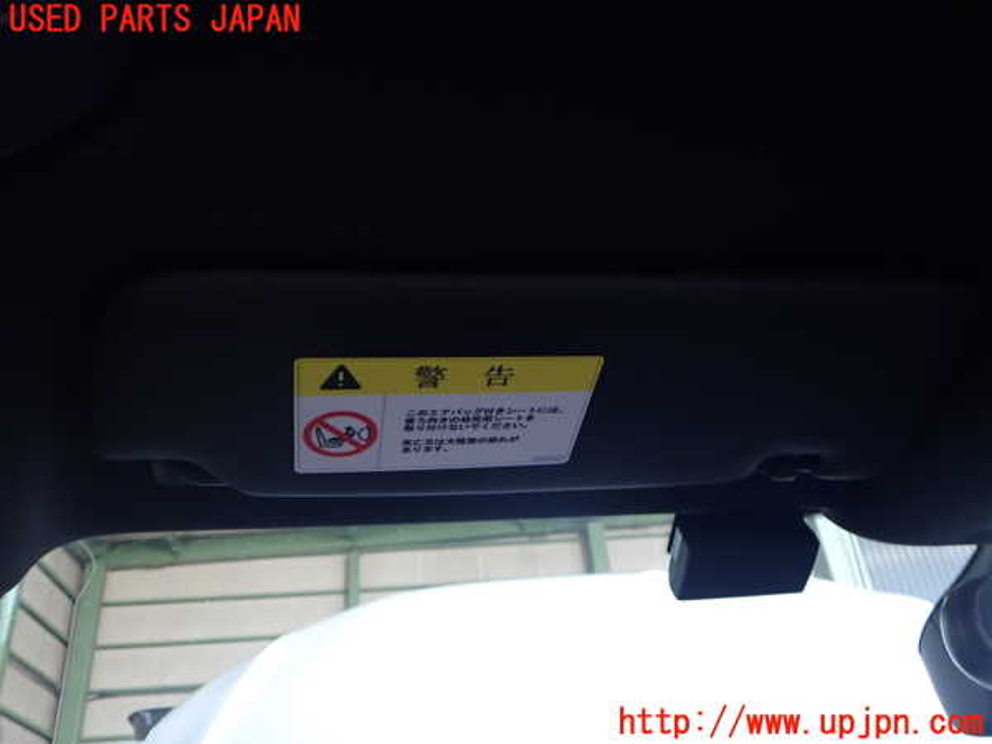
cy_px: 372
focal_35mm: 30
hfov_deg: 60.0
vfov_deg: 46.8
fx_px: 860
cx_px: 496
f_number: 2.3
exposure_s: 1/30
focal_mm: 5.4
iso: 200
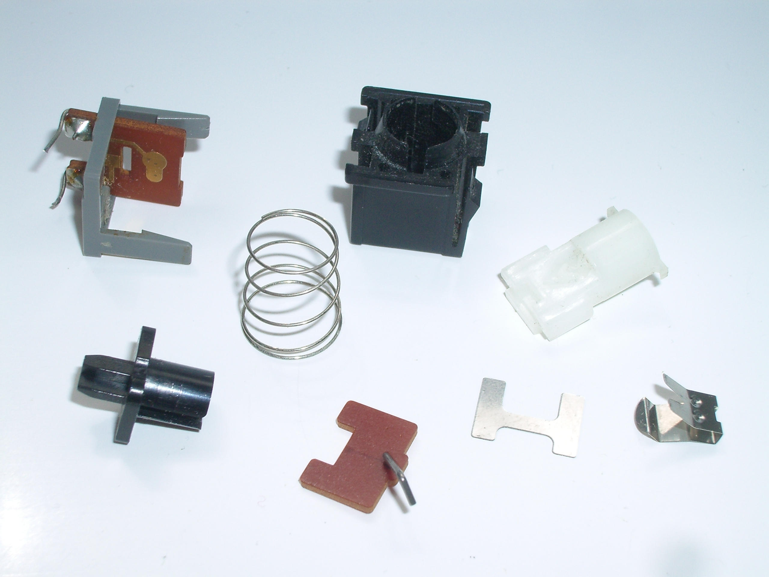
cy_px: 288
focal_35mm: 62
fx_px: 1377
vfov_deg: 23.7
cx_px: 384
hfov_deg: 31.2
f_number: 5.6
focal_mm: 10.2
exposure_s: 1/200
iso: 80
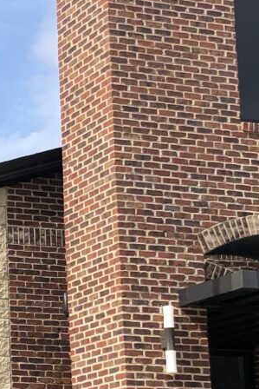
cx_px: -94
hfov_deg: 10.1
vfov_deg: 15.4
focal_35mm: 133
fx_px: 1434
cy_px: 286
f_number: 1.8
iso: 20
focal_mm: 3.99
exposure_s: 1/2114
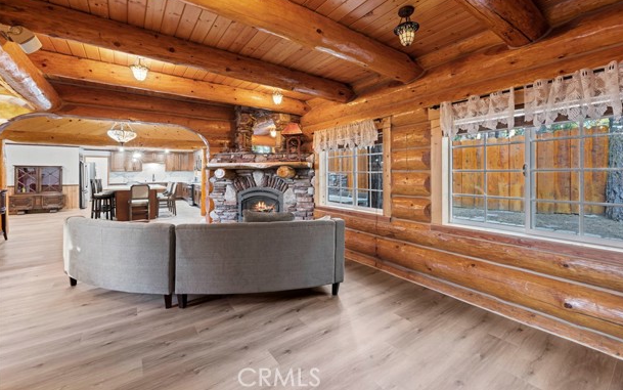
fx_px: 255
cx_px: 324
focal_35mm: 15
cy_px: 174
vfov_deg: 74.6
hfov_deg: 101.4
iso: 320
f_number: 8
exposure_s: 2.5
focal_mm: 14
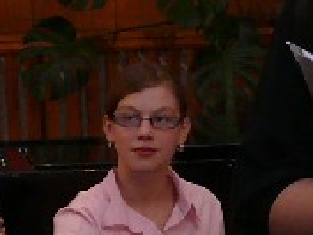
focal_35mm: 271
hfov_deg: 7.1
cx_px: 555
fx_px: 2452
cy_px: 12
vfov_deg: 5.5
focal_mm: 8
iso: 200
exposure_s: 1/100
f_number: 2.8
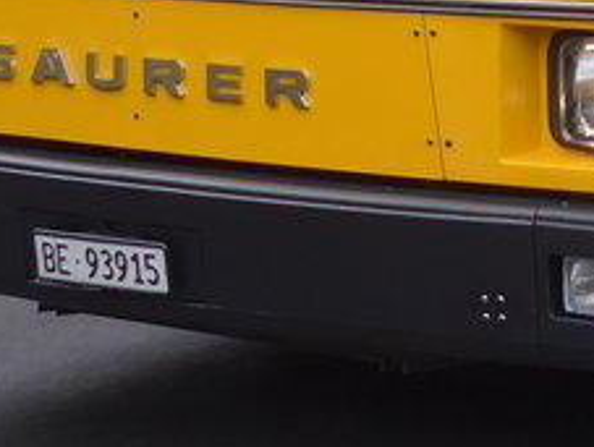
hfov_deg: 12.7
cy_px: -586
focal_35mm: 153
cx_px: 633
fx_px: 2630
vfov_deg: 8.9
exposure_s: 1/200
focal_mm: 6
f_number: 2.8
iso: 80
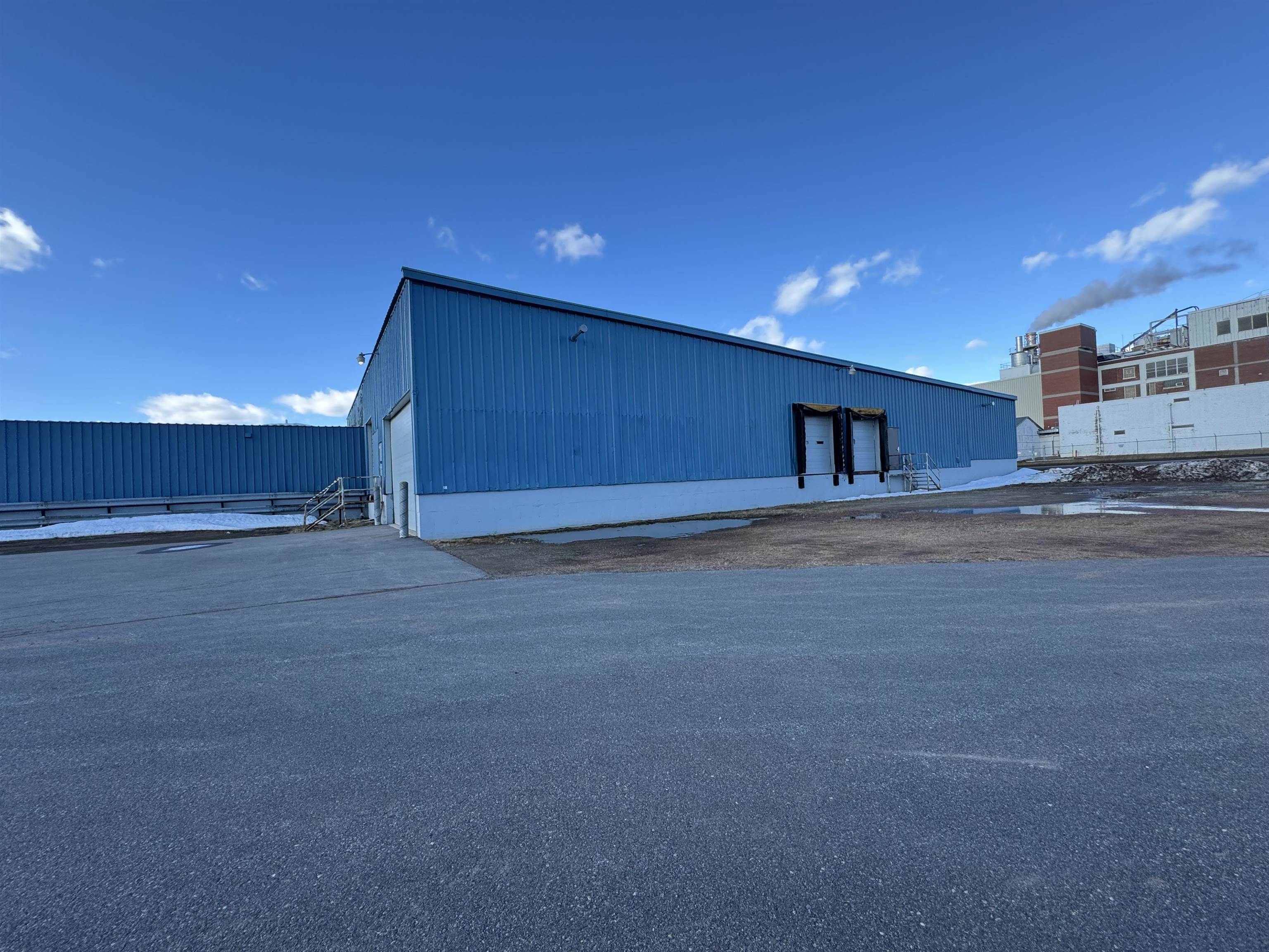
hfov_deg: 102.1
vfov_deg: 85.7
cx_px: 634
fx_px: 513
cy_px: 476
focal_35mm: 14
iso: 40
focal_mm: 2.22
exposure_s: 1/587
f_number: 2.2
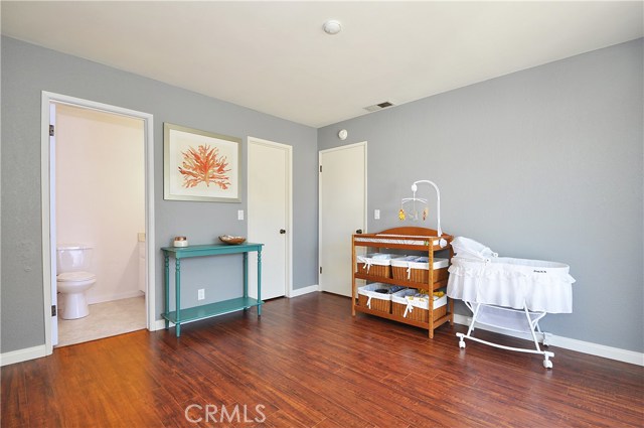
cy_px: 214
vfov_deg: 71.9
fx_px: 295
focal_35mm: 16
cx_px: 322
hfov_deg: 95.1
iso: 250
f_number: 8
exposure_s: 1/20
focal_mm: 11
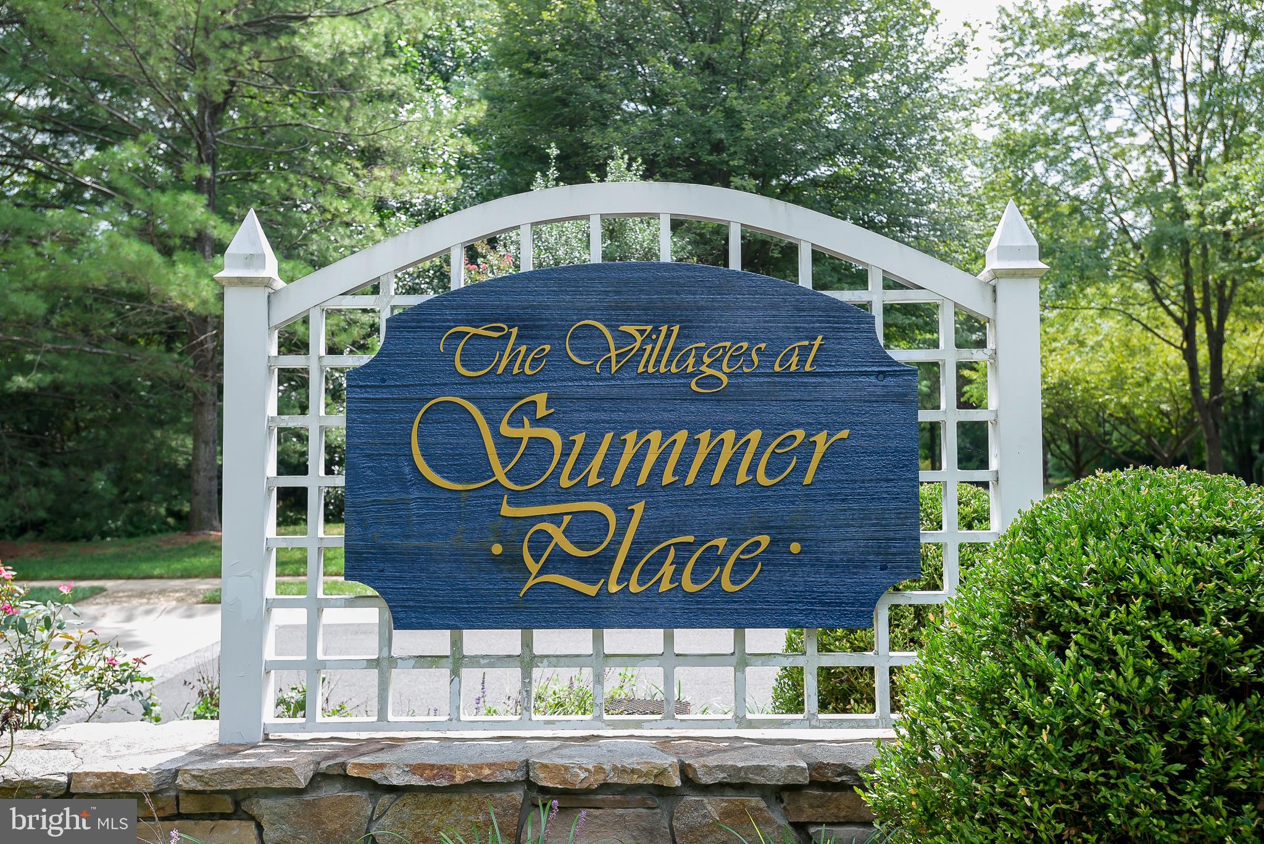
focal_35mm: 32
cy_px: 422
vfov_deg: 41.1
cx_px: 632
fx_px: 1124
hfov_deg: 58.7
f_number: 5.6
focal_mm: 32
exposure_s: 1/125
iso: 500
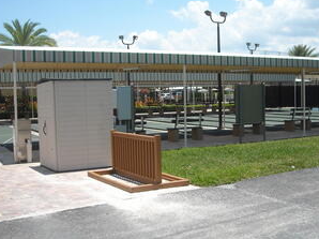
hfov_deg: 40.5
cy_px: 110
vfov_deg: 30.8
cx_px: 166
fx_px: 433
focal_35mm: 47
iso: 64
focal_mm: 5.7
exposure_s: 1/296
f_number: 5.6
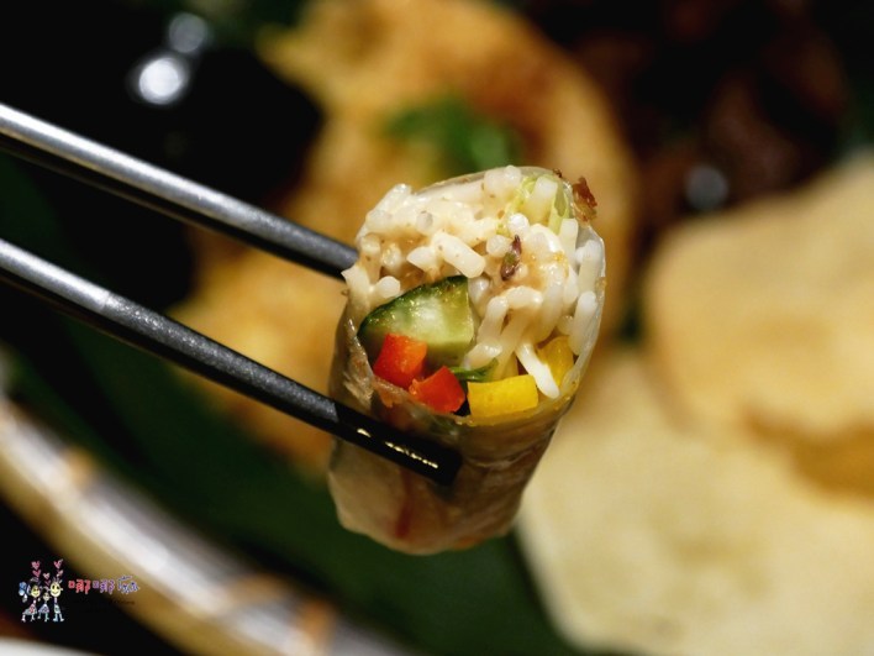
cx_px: 437
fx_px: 4242
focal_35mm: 168
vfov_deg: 8.8
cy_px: 328
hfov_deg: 11.8
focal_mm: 84
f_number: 5.4
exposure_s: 1/25
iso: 2500
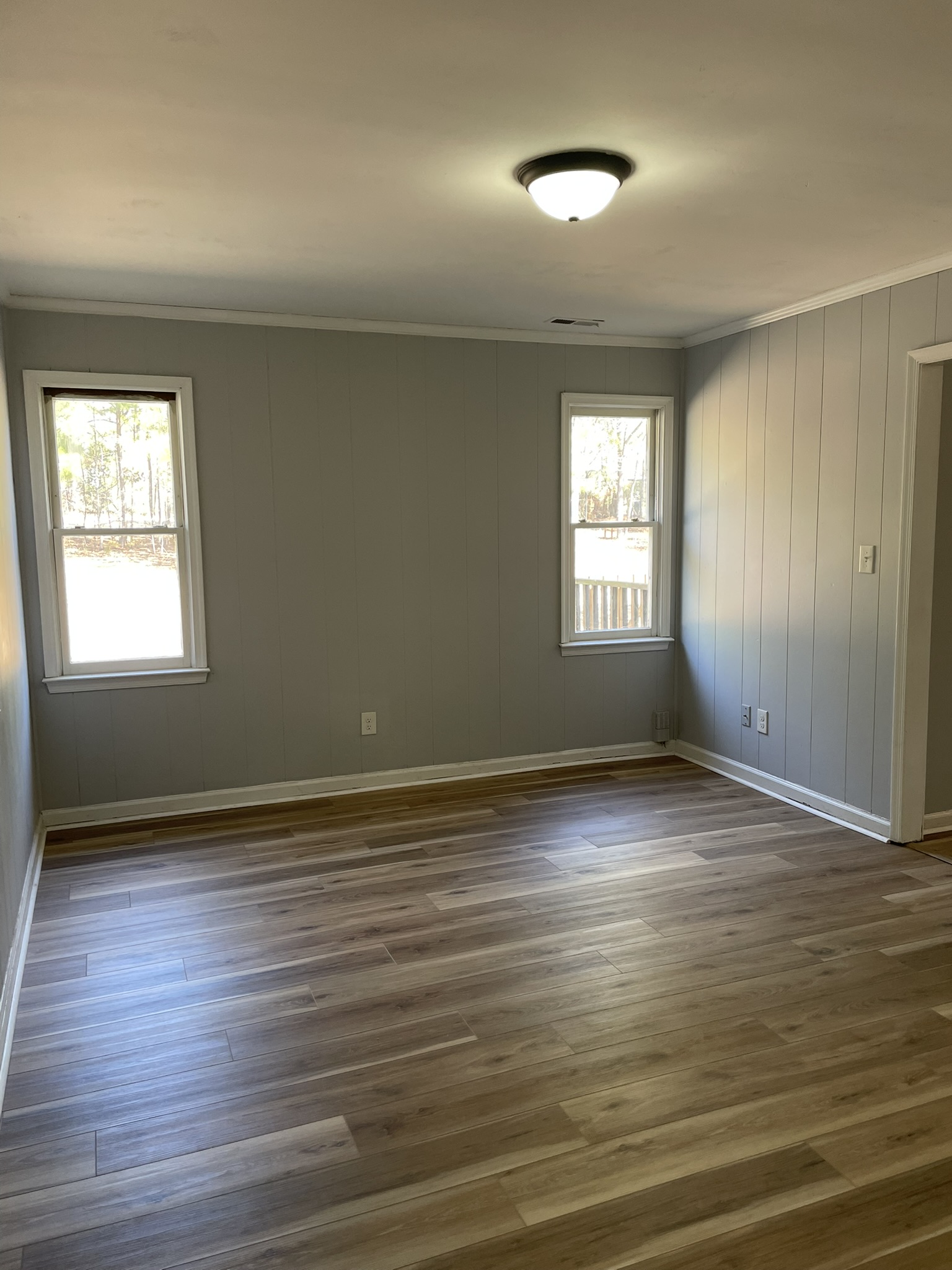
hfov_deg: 53.1
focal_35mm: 26
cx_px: 476
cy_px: 635
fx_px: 953
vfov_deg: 67.3
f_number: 1.6
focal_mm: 4.2
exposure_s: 1/106
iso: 125
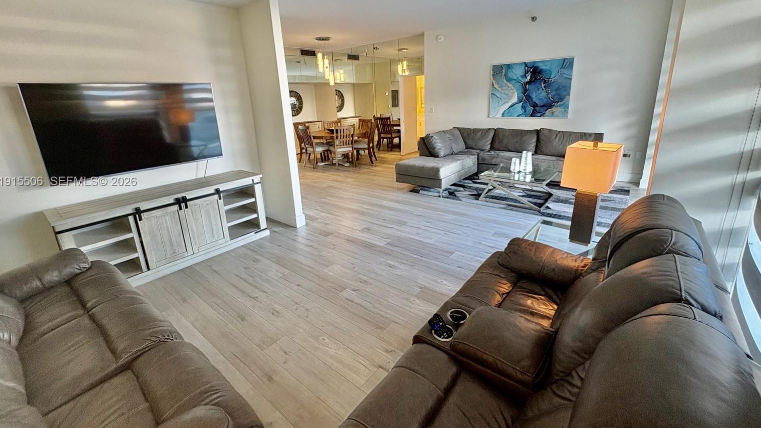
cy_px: 182
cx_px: 380
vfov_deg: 66.7
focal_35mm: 16
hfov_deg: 99.4
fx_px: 323
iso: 160
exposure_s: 1/60
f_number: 2.2
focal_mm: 2.22
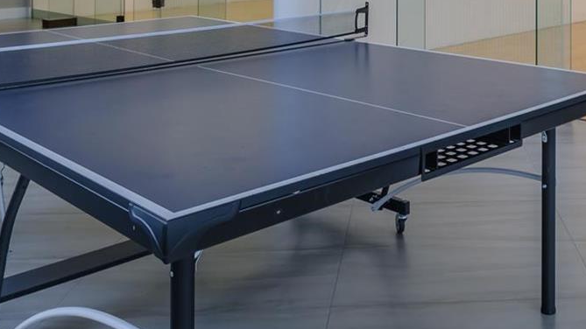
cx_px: 463
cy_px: -71
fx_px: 699
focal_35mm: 45
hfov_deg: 43.5
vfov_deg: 24.0
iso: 100
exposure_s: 1/2.5
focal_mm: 12
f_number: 9
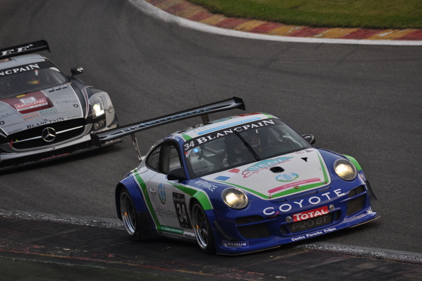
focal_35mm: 450
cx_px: 211
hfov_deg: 4.6
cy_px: 140
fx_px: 5271
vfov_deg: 3.0
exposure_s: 1/800
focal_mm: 300
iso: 320
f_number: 7.1
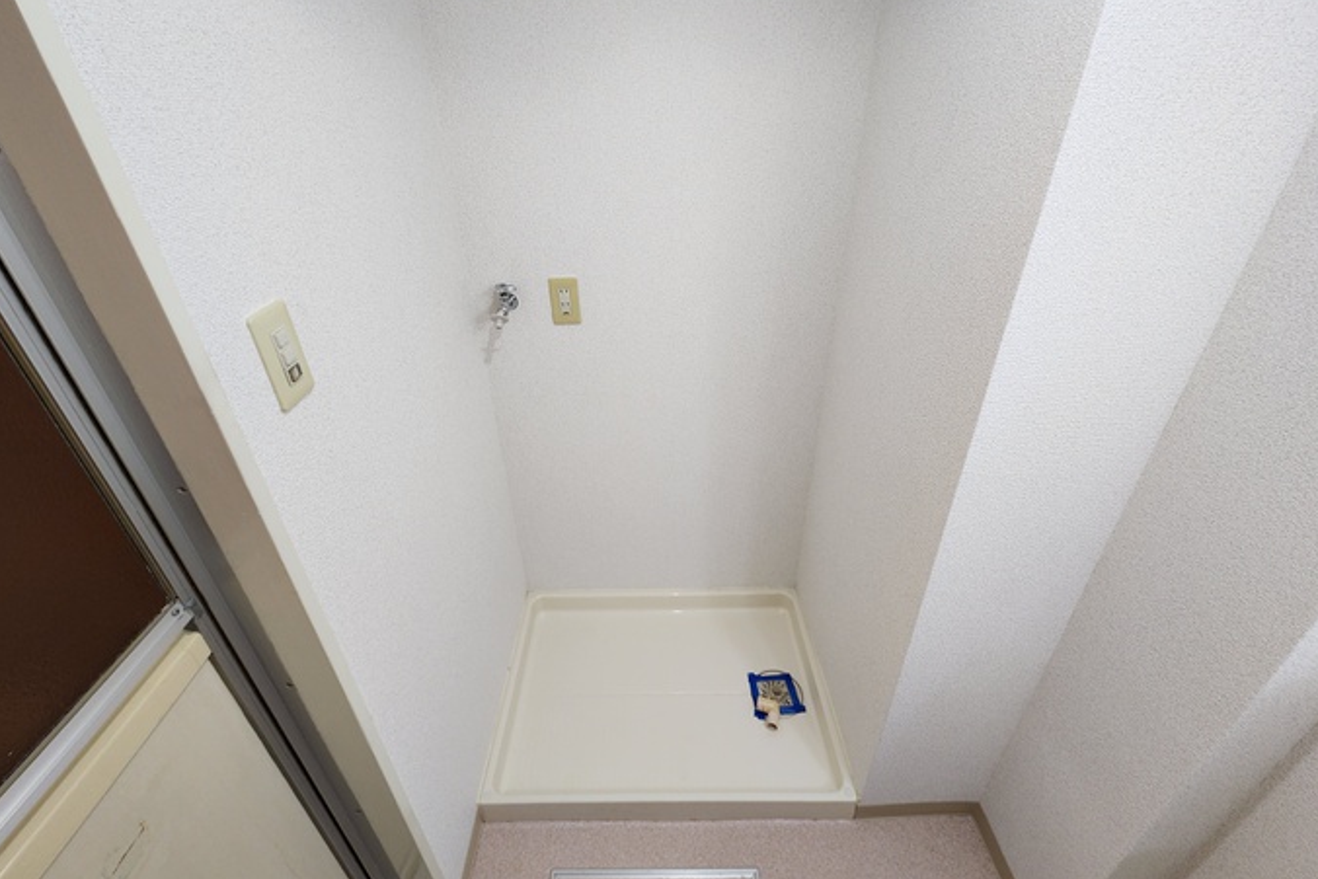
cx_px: 643
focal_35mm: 14
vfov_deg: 81.0
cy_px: 397
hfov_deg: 104.2
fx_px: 513
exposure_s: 1/60
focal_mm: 2.2
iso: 125
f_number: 2.2
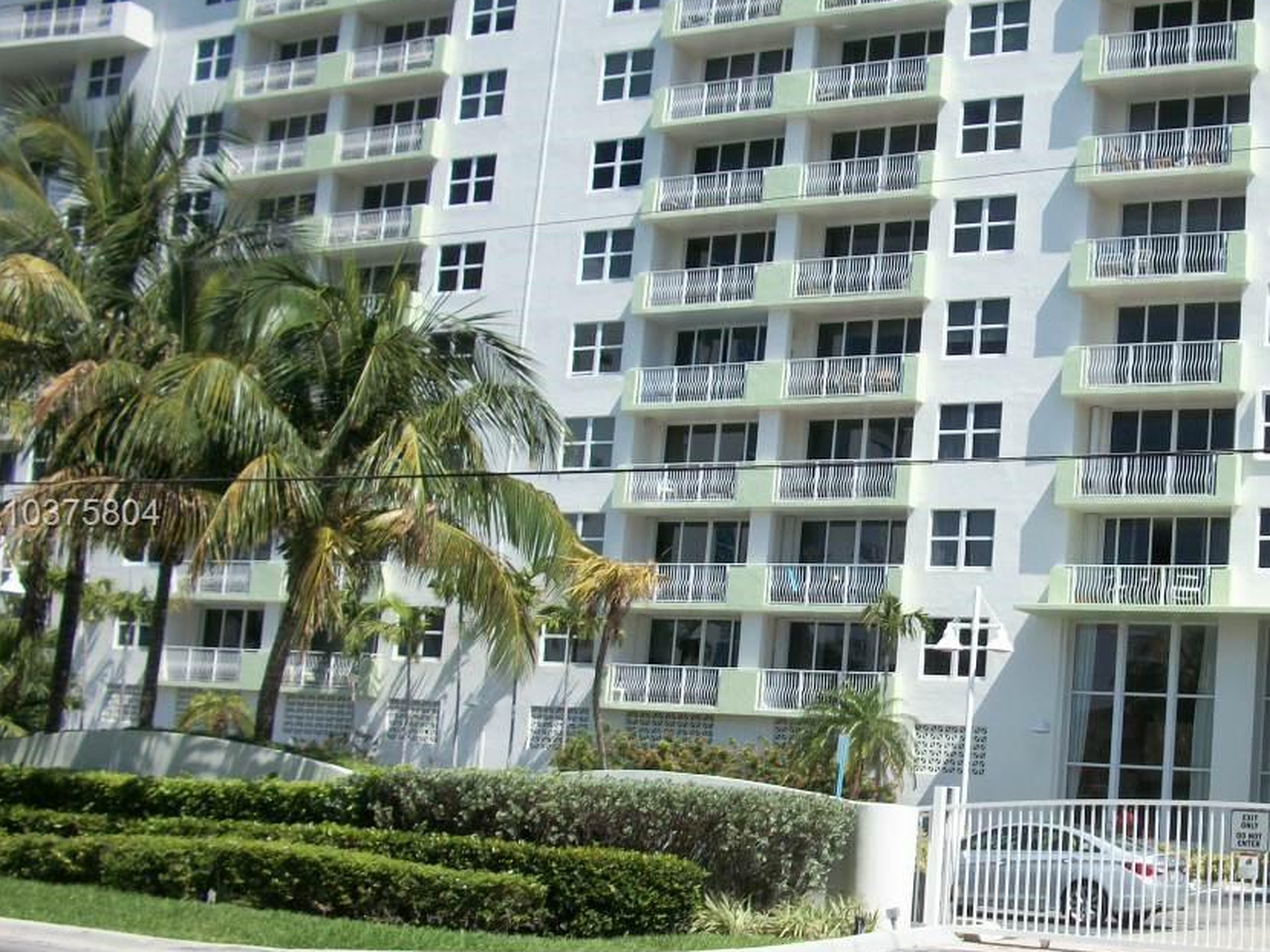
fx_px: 1981
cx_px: 952
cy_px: 517
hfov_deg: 34.8
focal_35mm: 54
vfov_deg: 27.0
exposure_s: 1/160
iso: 80
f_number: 8.8
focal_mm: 6.3
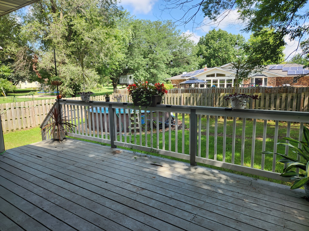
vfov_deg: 58.9
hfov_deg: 73.9
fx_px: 205
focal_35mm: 23
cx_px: 154
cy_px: 116
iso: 20
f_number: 1.8
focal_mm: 5.4
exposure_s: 1/398
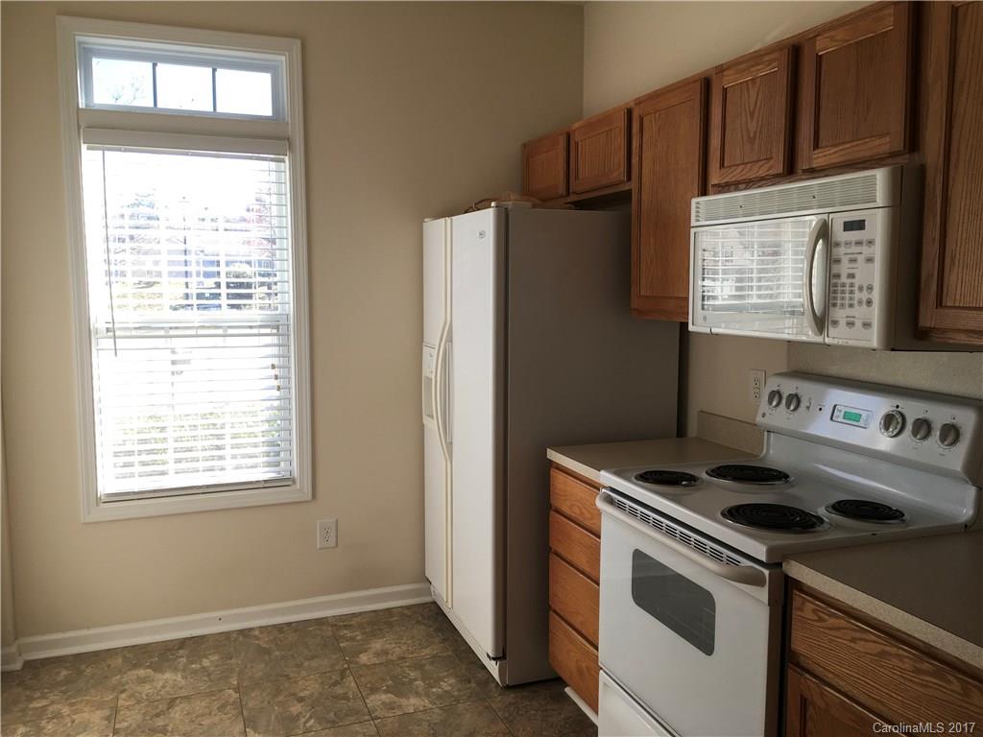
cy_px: 368
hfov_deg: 61.7
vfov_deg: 48.2
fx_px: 824
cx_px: 492
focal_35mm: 29
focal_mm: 4.15
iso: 25
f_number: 2.2
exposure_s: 1/138
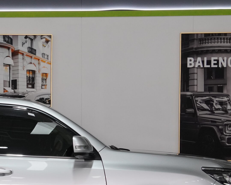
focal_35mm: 184
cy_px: 180
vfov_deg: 8.4
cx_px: 0
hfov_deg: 10.4
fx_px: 1258
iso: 1250
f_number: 6.3
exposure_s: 1/200
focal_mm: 55
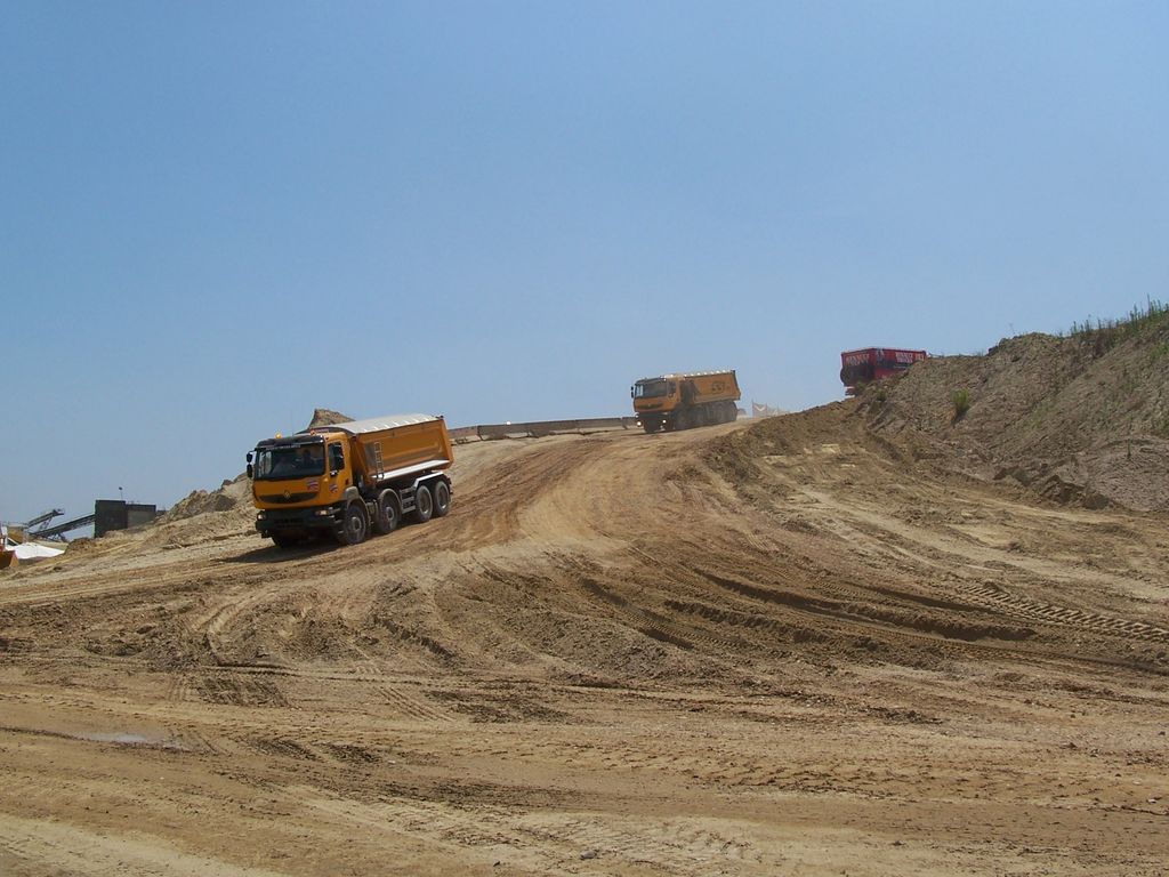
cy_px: 438
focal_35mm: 35
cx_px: 584
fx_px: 1182
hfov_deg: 52.6
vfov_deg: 40.7
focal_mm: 6
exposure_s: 1/750
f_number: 5.6
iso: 80
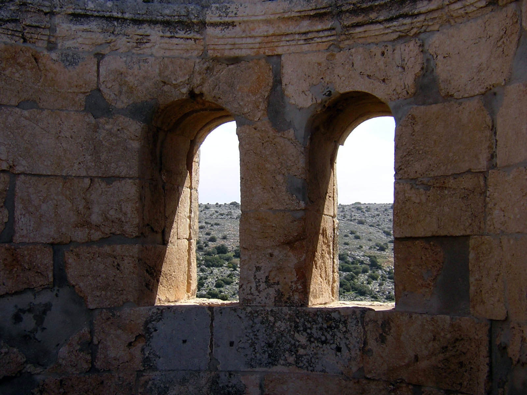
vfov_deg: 27.0
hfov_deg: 35.5
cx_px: 264
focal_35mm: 54
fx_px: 822
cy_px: 198
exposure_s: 1/192
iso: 100
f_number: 6.4
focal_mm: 7.1
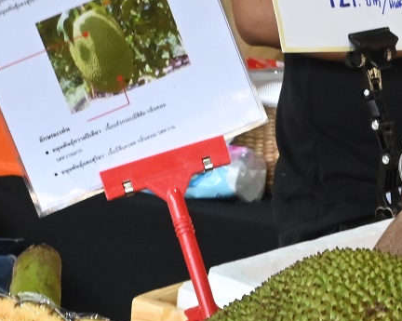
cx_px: 80
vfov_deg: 7.1
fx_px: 2580
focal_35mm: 217
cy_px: 360
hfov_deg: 8.9
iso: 4500
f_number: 22
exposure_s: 1/50
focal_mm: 55
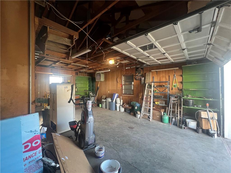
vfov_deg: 89.9
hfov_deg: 106.2
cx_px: 116
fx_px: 87
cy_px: 86
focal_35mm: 13
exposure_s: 1/60
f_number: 1.8
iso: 160
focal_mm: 1.57
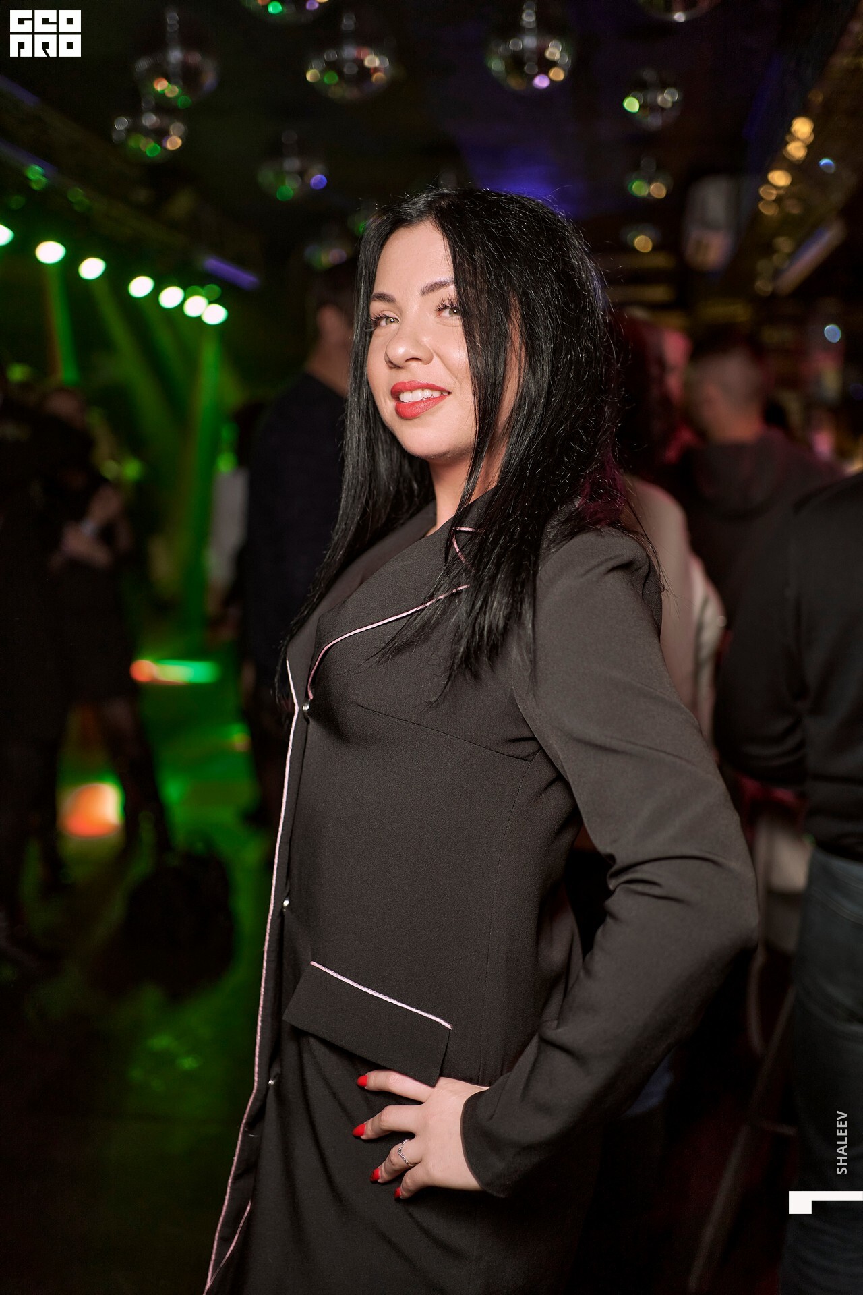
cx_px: 432
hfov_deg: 37.9
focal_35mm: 35
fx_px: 1258
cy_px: 648
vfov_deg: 54.4
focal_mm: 35
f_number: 1.8
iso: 200
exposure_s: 1/20
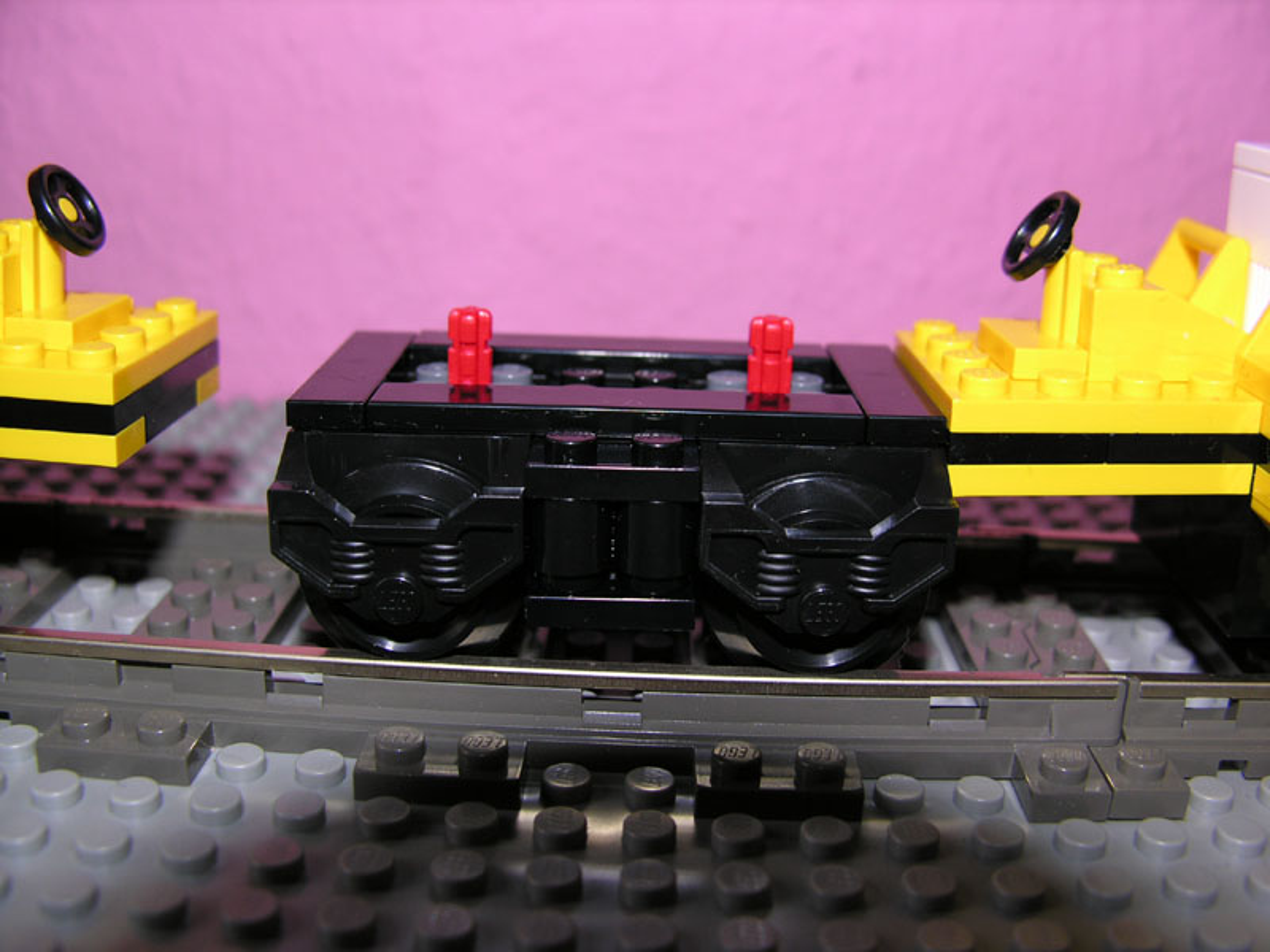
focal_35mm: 35
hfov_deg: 52.6
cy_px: 476
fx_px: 1284
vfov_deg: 40.7
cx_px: 635
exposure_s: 1/60.1
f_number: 2.8
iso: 50
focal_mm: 8.9
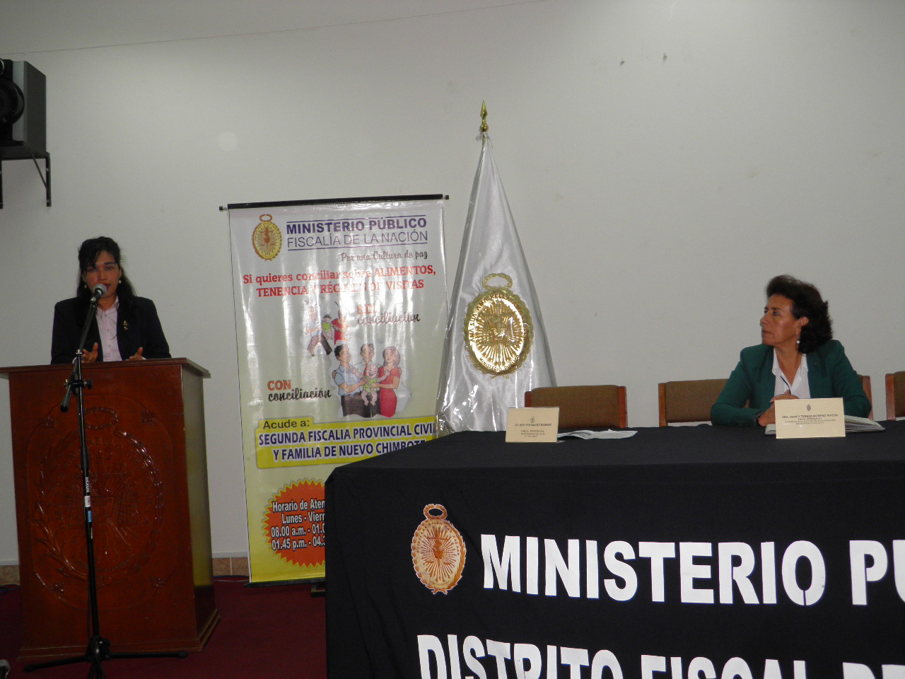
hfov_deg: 52.6
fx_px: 915
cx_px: 452
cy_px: 340
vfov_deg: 40.7
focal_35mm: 35
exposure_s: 1/50
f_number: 3.1
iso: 100
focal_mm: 6.3
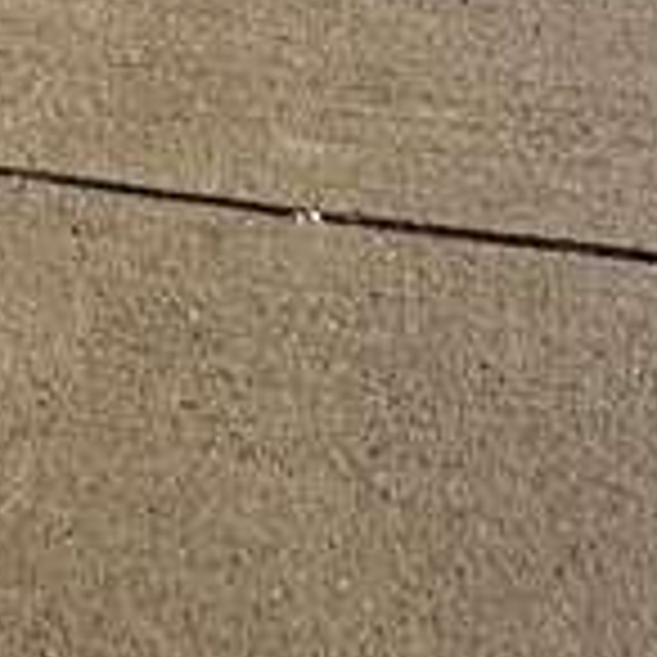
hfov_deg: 14.2
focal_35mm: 122
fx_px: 2620
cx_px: 72
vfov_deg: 9.4
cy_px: -1593
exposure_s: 1/956
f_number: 2.2
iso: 50
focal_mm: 2.22
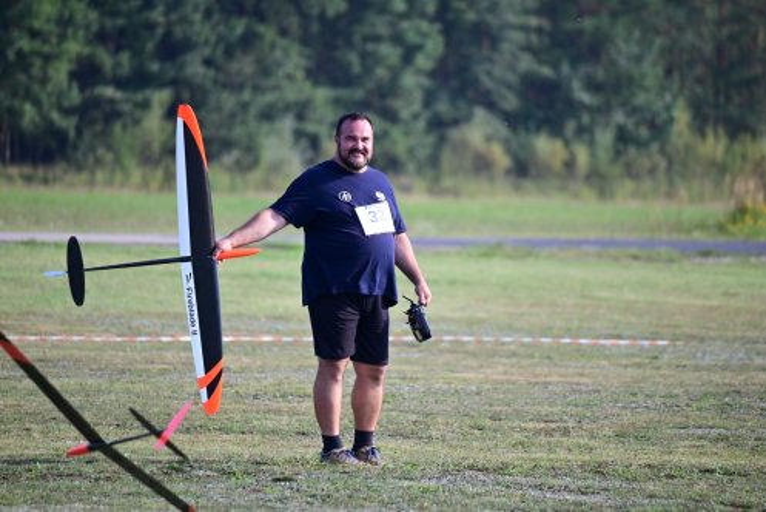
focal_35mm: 400
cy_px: 256
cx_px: 383
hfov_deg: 5.2
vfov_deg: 3.4
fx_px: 8516
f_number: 7.1
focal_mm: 400
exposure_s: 1/2500
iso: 1600
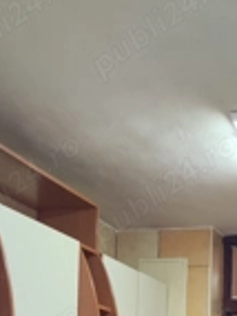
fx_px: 613
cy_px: 396
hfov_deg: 21.1
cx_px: 241
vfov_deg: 25.5
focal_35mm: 67
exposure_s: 1/85.3
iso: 203
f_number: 1.88
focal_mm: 5.59
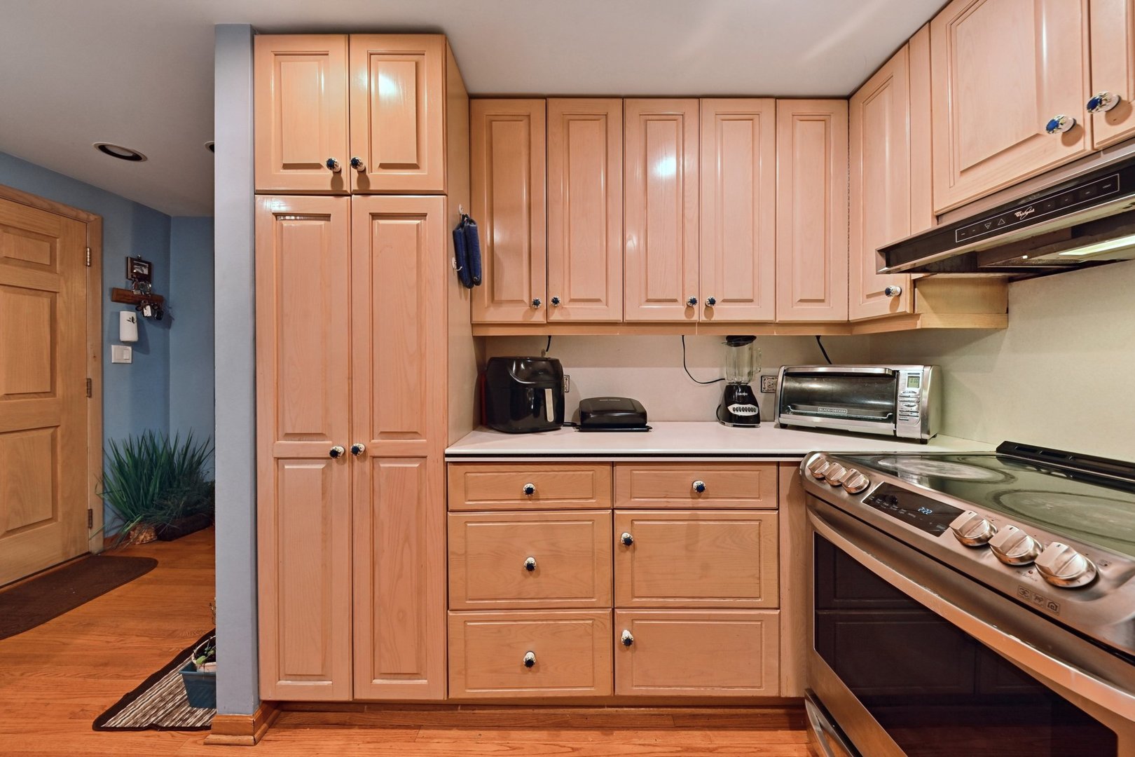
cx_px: 568
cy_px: 378
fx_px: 378
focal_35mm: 12
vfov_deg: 90.0
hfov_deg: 112.6
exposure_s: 1/13
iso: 320
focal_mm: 12
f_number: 8
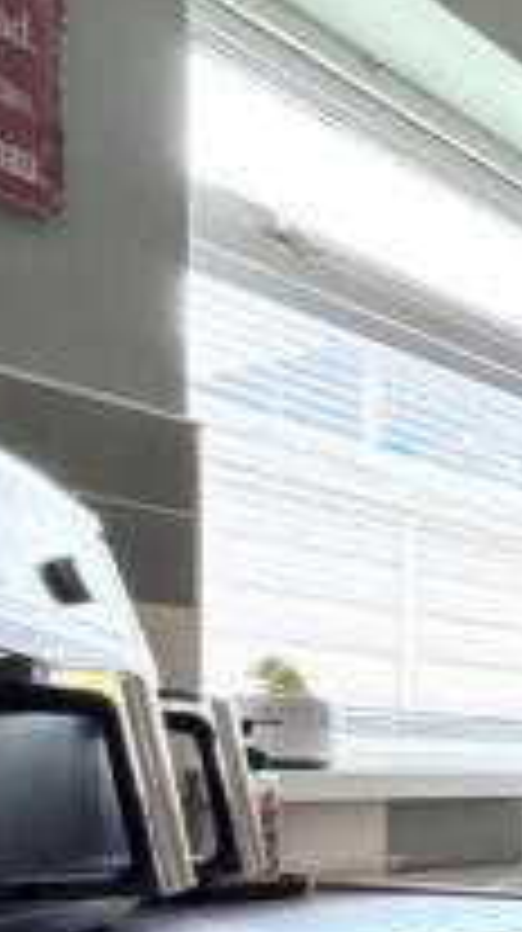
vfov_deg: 44.3
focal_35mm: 43
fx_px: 1061
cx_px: 1055
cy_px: 790
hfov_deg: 18.2
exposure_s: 1/100
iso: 160
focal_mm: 2.22
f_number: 2.2
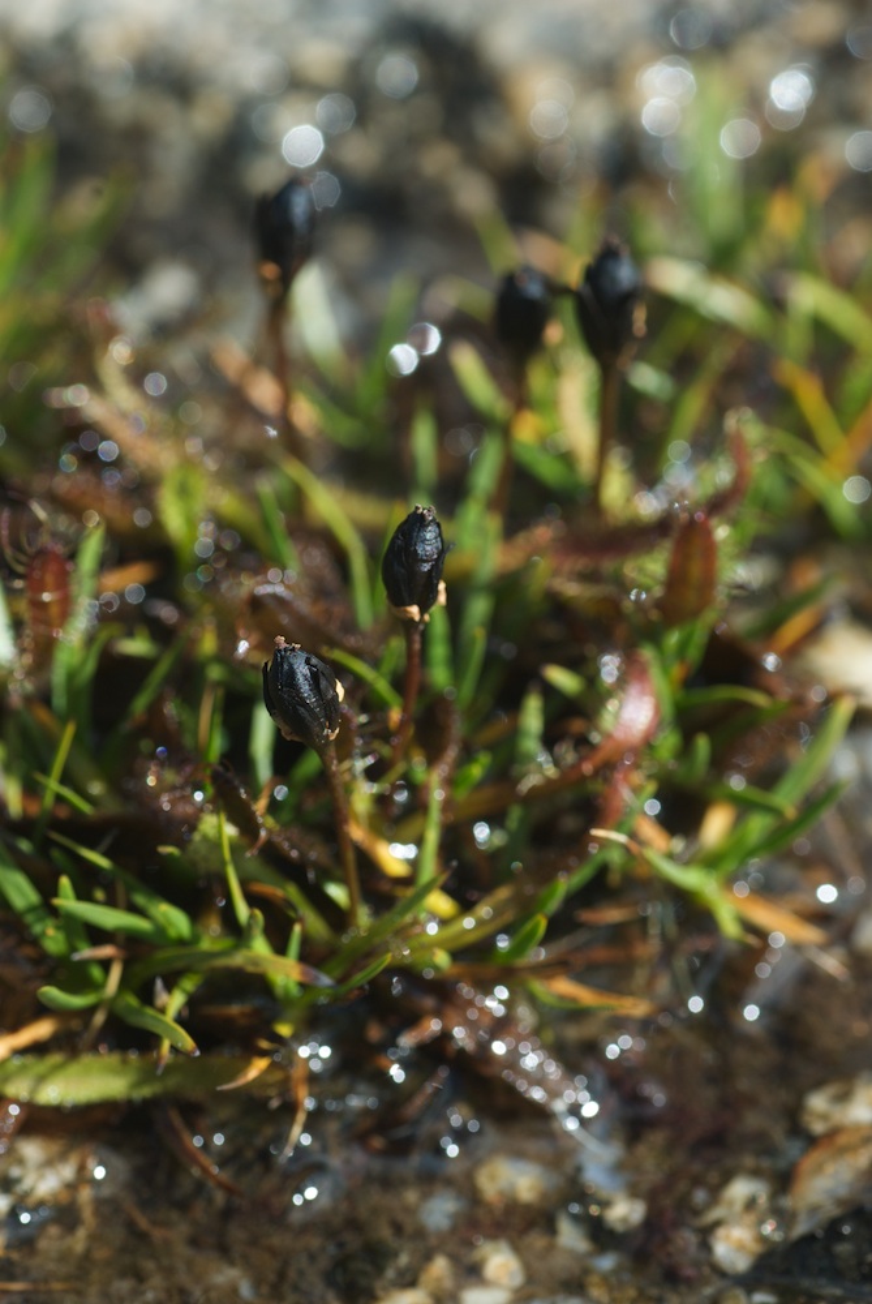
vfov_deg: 15.2
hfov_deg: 10.2
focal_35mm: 135
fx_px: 4893
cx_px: 436
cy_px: 652
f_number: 11
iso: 200
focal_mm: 90
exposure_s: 1/160
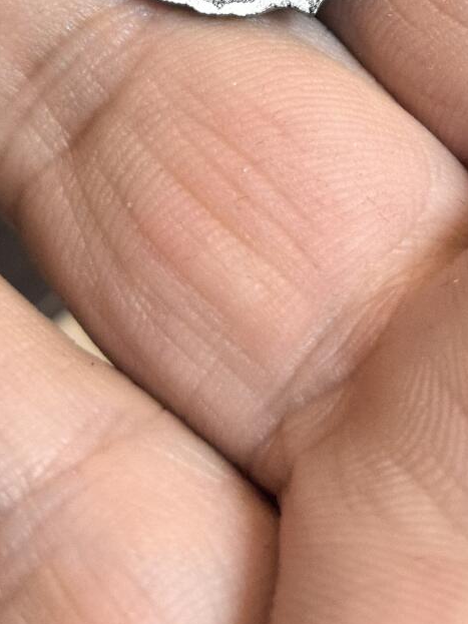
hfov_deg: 18.8
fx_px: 1407
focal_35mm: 78
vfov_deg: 22.9
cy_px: -127
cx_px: 353
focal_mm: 5.75
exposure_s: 1/100
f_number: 2
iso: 250
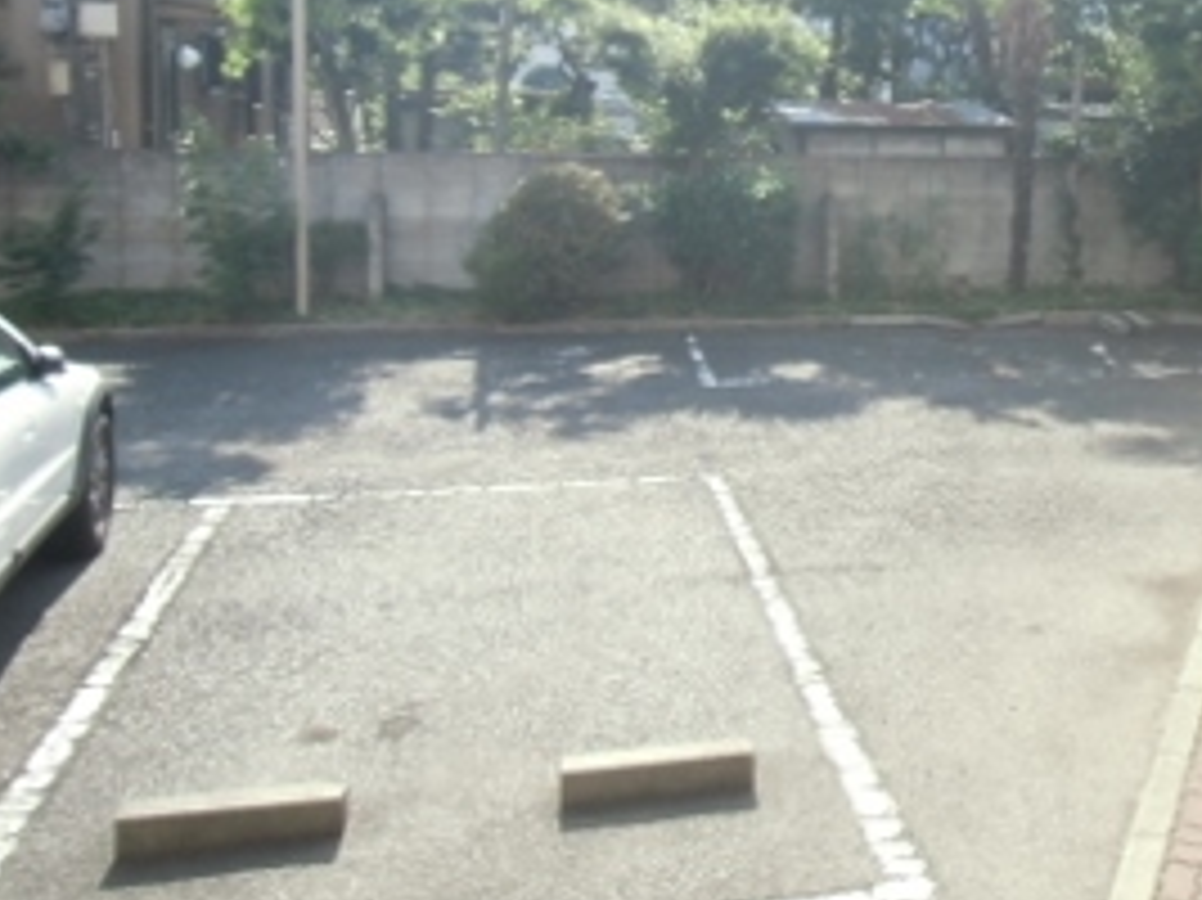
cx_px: 1080
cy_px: 214
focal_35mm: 45
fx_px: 1562
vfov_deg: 31.5
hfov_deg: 39.1
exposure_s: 1/160
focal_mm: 4.24
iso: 64
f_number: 3
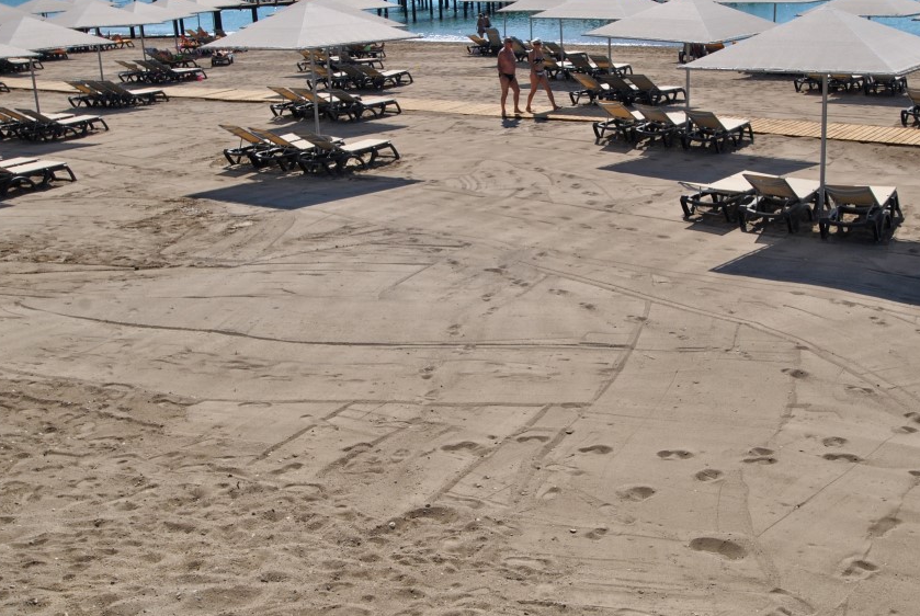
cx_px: 543
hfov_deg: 47.1
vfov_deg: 32.7
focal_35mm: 41
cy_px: 285
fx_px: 1049
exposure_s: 1/320
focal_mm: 20
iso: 100
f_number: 9
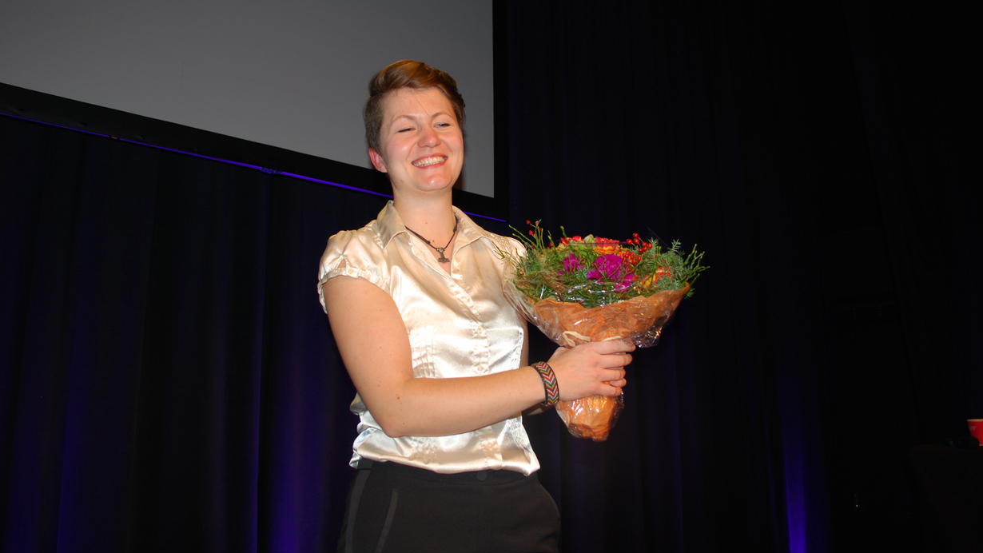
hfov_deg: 66.1
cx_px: 484
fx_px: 756
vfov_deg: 40.1
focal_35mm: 29
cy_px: 228
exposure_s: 1/60
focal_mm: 18
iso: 200
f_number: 3.5
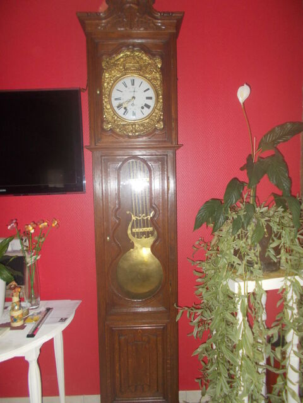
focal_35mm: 26
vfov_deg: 67.3
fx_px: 303
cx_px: 152
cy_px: 202
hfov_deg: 53.1
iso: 200
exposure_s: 1/25
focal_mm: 4.6
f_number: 3.2
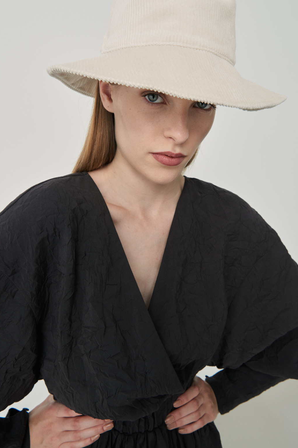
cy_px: 206
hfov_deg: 46.4
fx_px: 348
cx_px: 152
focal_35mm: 28
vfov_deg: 65.4
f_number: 8
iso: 125
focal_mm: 24
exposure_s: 1/200
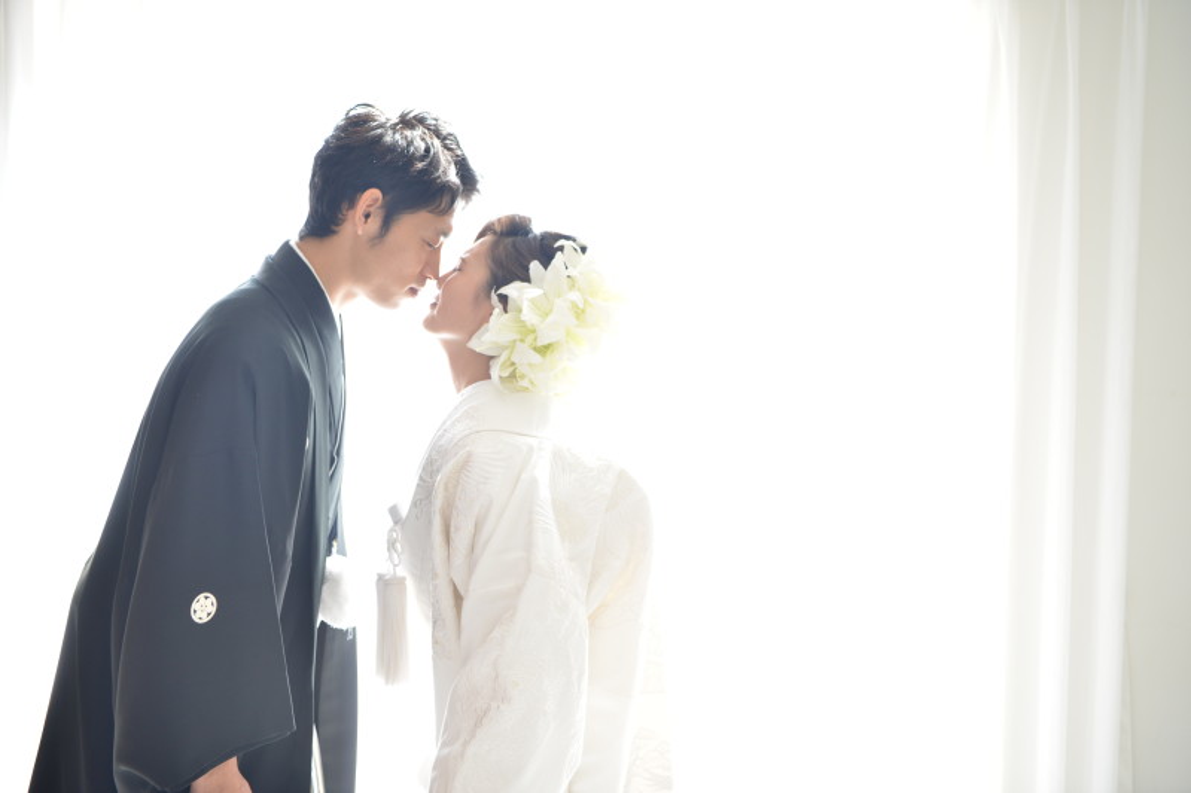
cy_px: 396
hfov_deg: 48.5
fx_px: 1323
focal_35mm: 40
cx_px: 596
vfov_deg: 33.4
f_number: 3.2
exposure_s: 1/100
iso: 400
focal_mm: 40
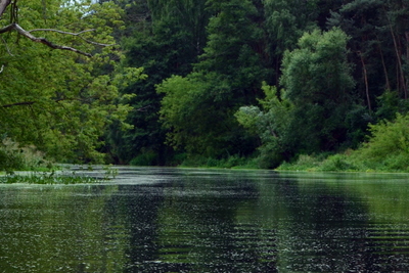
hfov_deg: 12.3
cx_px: 7
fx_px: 1875
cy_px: 65
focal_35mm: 165
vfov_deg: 8.3
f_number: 10
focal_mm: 55
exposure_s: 1/250
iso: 400
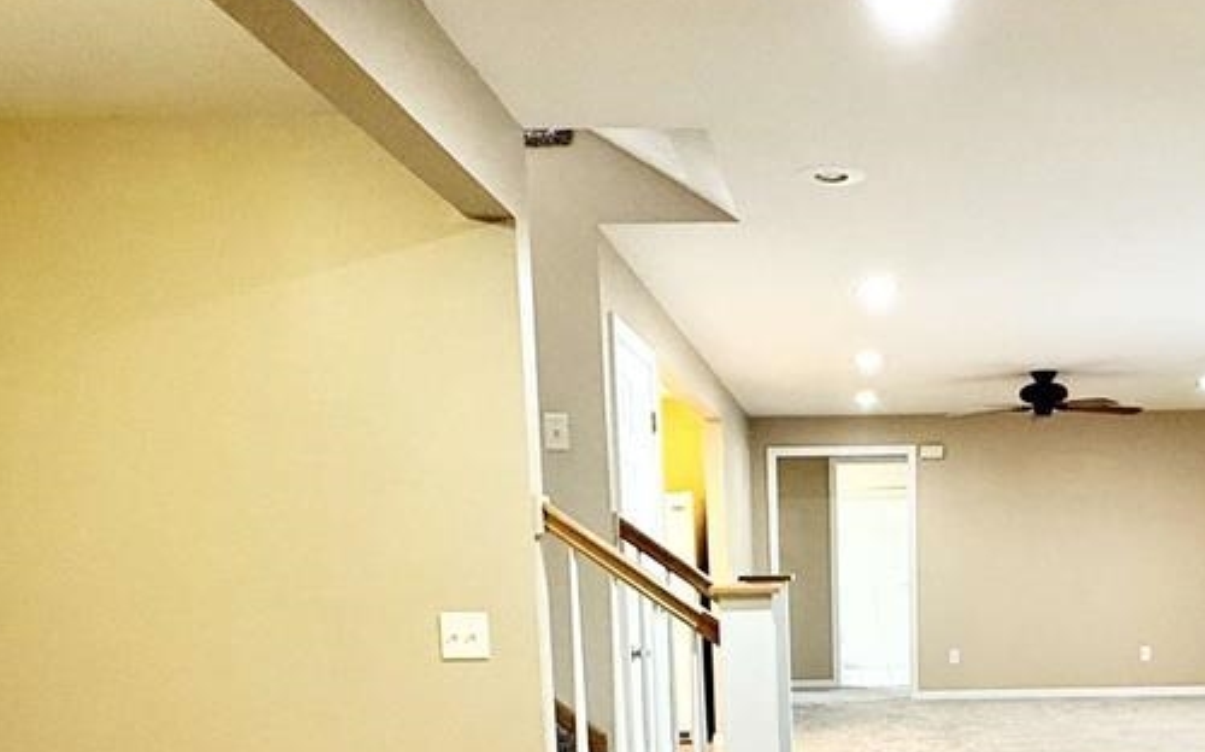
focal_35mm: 38
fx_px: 1247
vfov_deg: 31.2
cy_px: 740
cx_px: 887
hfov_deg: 49.7
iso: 320
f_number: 2.2
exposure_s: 1/60
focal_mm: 2.22
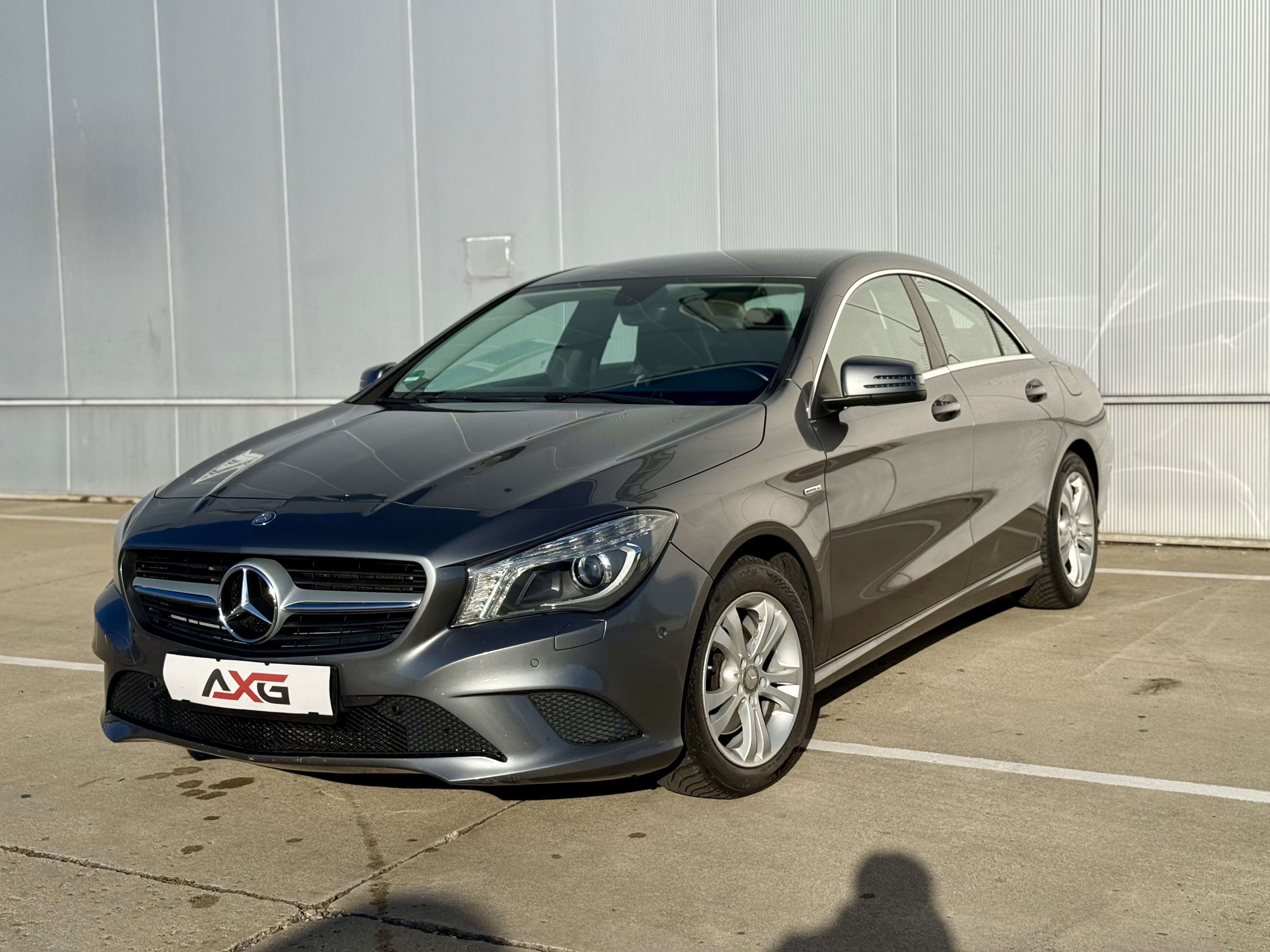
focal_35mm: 48
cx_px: 635
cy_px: 476
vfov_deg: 30.3
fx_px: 1761
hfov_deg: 39.7
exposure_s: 1/9901
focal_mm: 6.76
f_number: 1.78
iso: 80
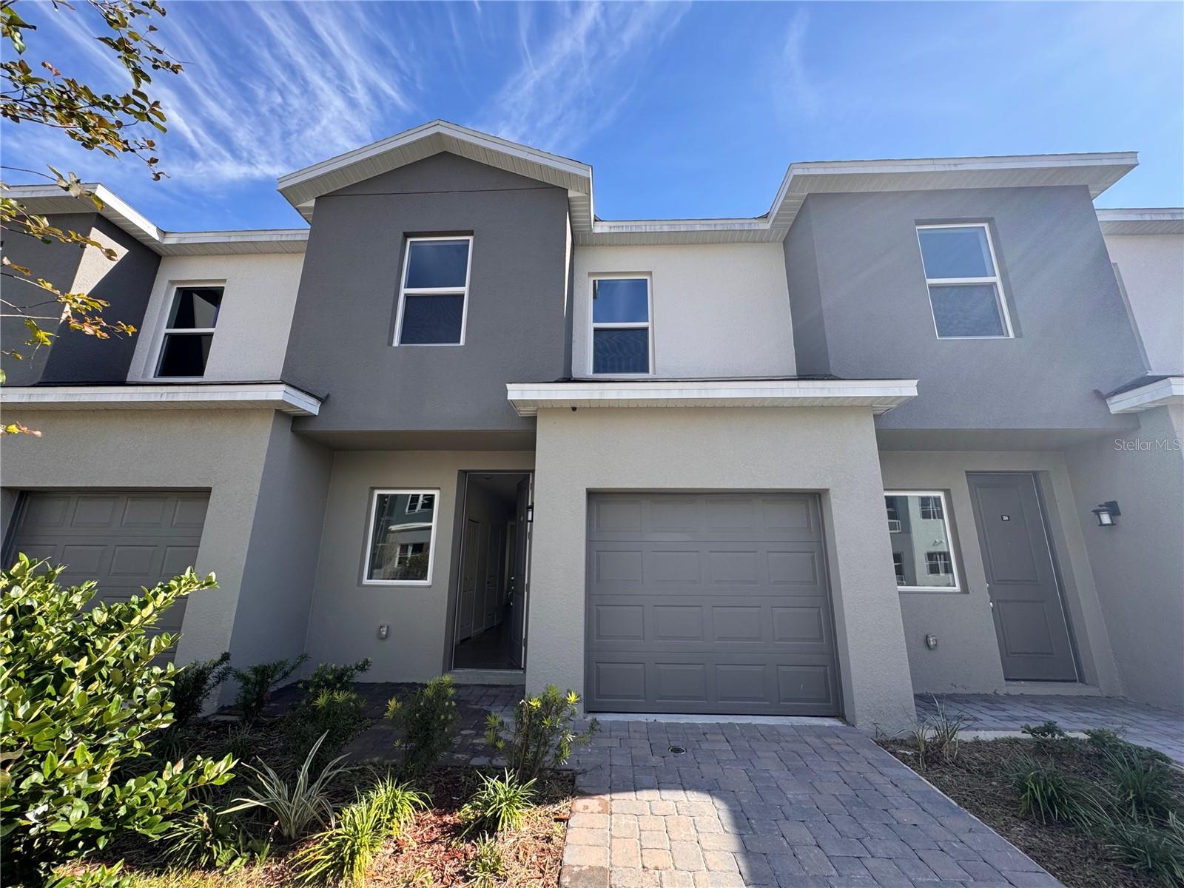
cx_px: 592
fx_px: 479
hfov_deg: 102.1
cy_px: 444
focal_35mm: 14
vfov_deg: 85.7
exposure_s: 1/565
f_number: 2.2
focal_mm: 2.22
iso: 40
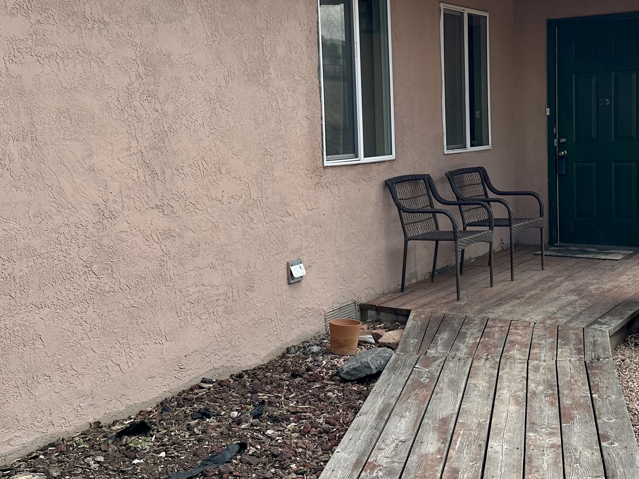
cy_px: 196
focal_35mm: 47
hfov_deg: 40.2
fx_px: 868
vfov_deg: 30.8
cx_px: 400
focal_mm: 6.86
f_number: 1.78
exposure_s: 1/816
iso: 80
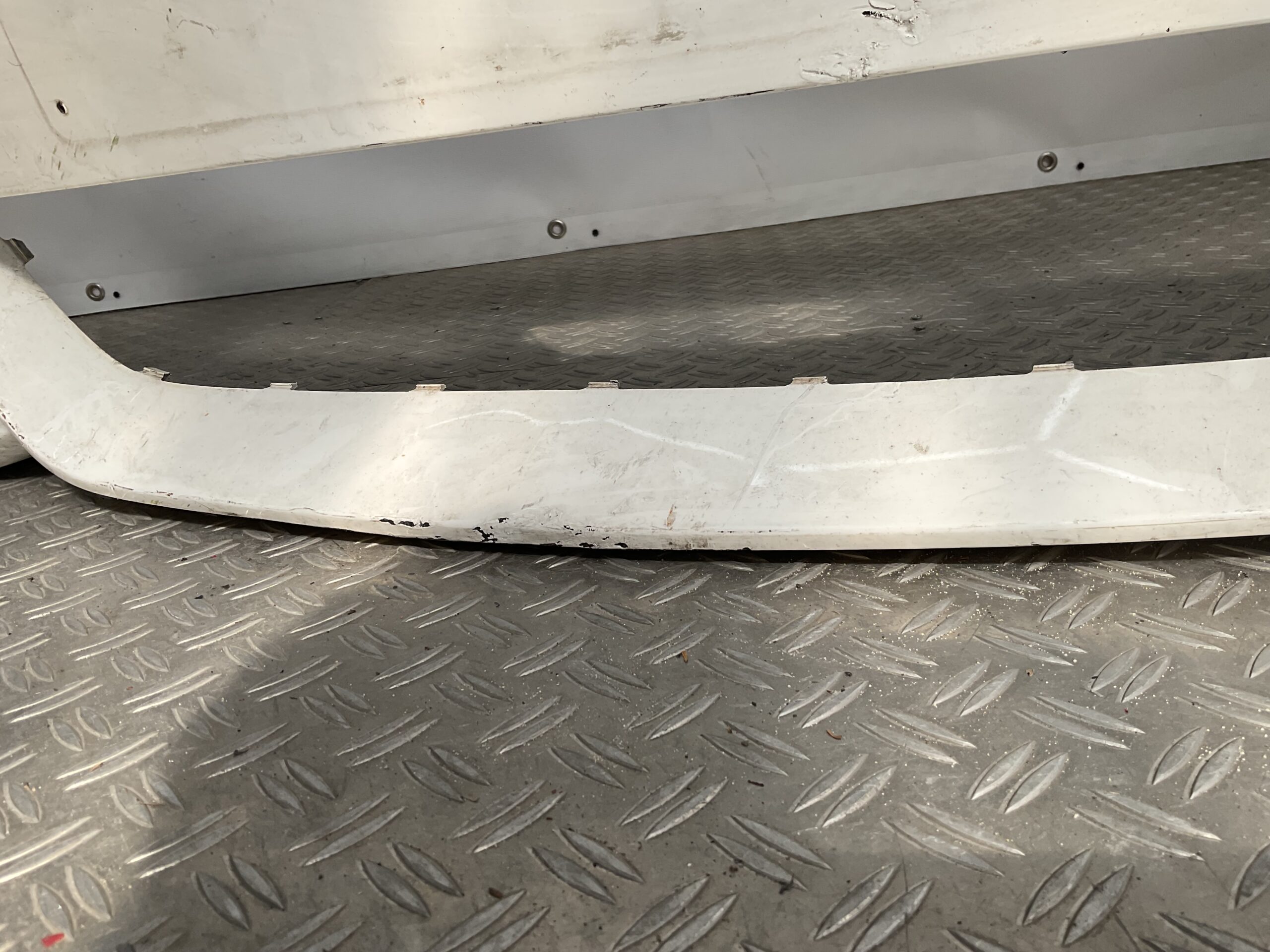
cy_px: 476
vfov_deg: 48.2
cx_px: 635
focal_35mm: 29
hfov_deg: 61.7
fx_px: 1064
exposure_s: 1/683
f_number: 1.8
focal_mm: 3
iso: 16
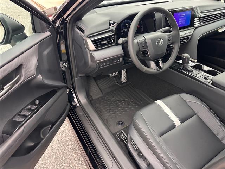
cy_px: 84
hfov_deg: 71.6
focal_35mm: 24
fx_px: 156
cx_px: 112
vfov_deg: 56.8
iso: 125
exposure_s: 1/121
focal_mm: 6.86
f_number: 1.78
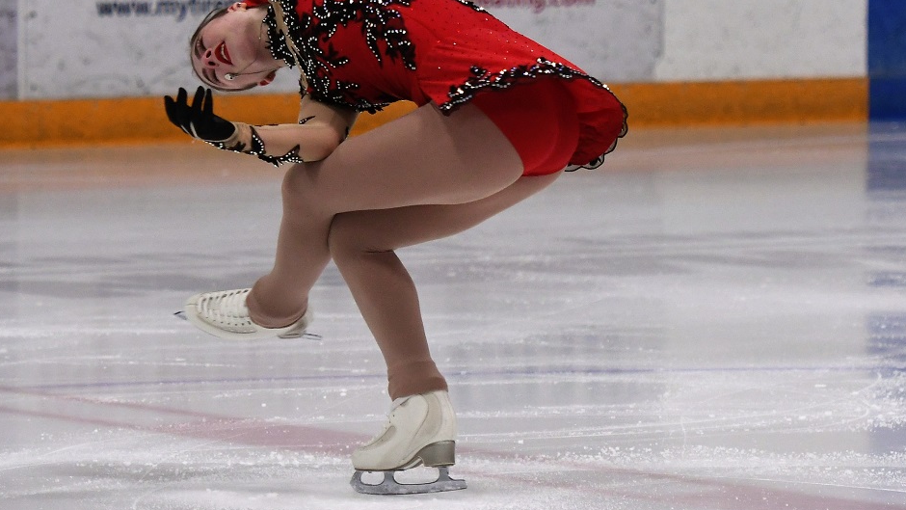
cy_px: 137
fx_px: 5886
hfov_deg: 8.8
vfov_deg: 5.0
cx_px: 369
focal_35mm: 245
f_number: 2.8
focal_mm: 122
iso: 1250
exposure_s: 1/1000
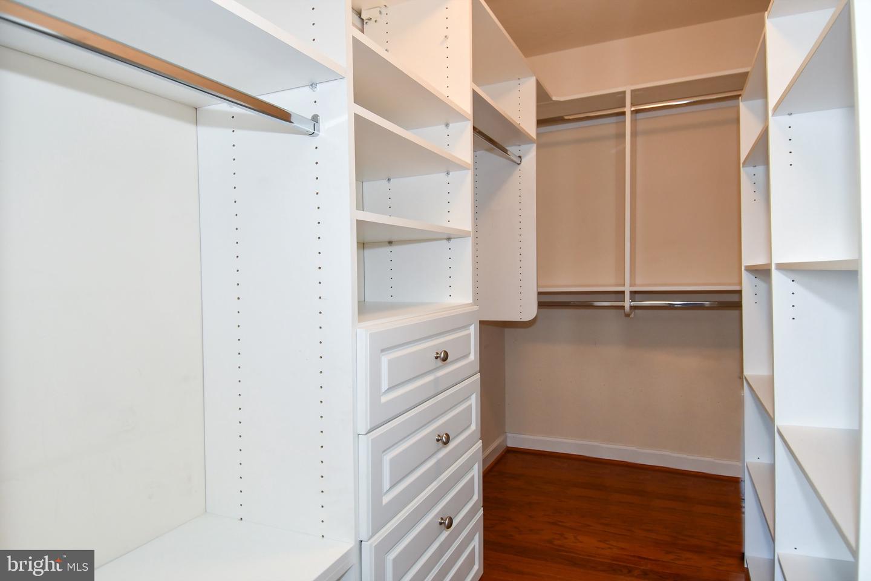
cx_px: 436
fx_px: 435
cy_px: 290
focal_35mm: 18
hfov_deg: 90.0
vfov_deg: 67.4
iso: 500
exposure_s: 1/60
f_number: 4
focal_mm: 12
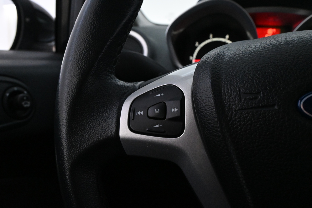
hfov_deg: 61.9
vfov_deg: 43.6
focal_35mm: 30
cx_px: 156
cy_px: 104
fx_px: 260
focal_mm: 20
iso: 5000
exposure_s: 1/50
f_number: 7.1
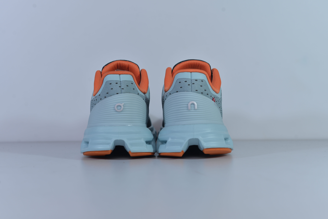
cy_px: 110
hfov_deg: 39.6
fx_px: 456
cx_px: 164
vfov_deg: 27.0
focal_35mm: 50
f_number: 5.6
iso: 100
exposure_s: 1/320
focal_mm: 50
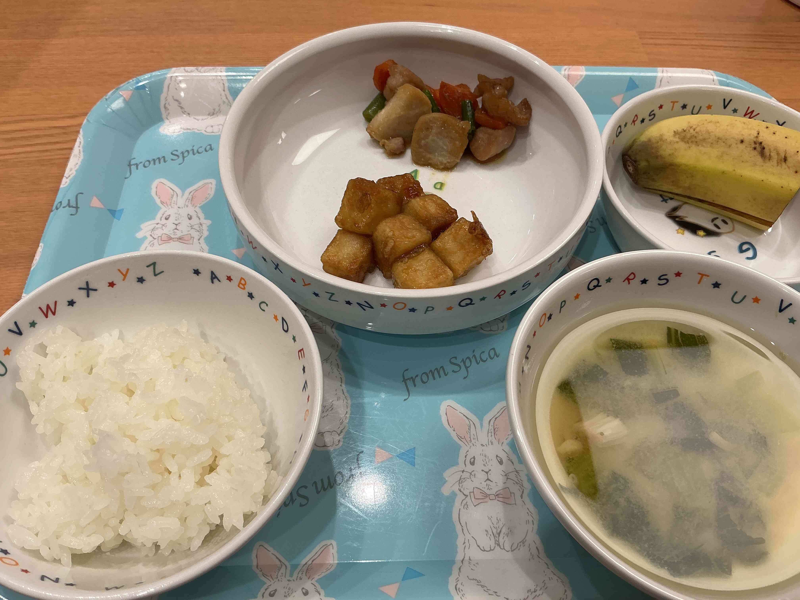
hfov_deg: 61.7
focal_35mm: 29
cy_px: 300
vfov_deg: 48.2
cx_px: 400
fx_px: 670
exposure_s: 1/120
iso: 20
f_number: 1.8
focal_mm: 3
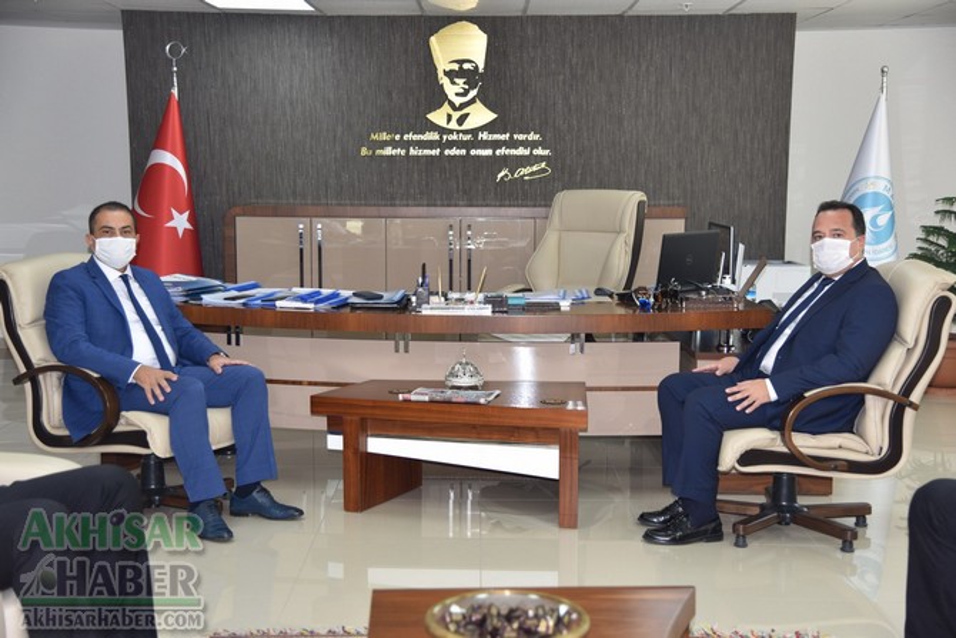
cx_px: 478
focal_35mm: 50
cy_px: 319
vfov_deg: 27.0
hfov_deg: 39.6
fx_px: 1328
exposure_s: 1/60
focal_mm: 50
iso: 250
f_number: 4
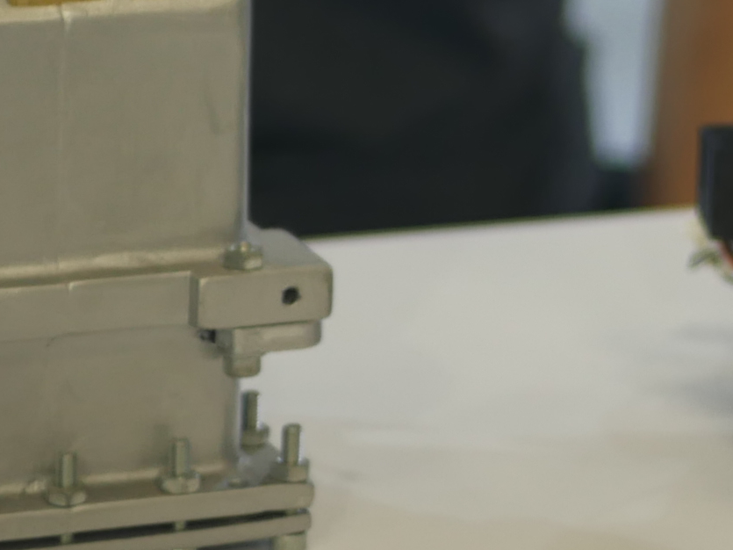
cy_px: 69
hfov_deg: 7.2
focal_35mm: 275
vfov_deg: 5.4
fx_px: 5822
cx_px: 707
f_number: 1.7
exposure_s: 1/60
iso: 200
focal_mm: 25
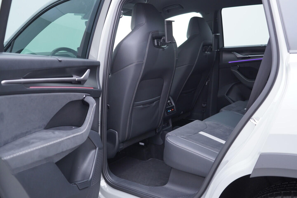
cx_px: 148
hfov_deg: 53.1
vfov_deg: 36.9
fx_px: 297
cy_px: 99
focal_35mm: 36
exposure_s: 1/40
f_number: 2.8
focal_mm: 24
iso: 320
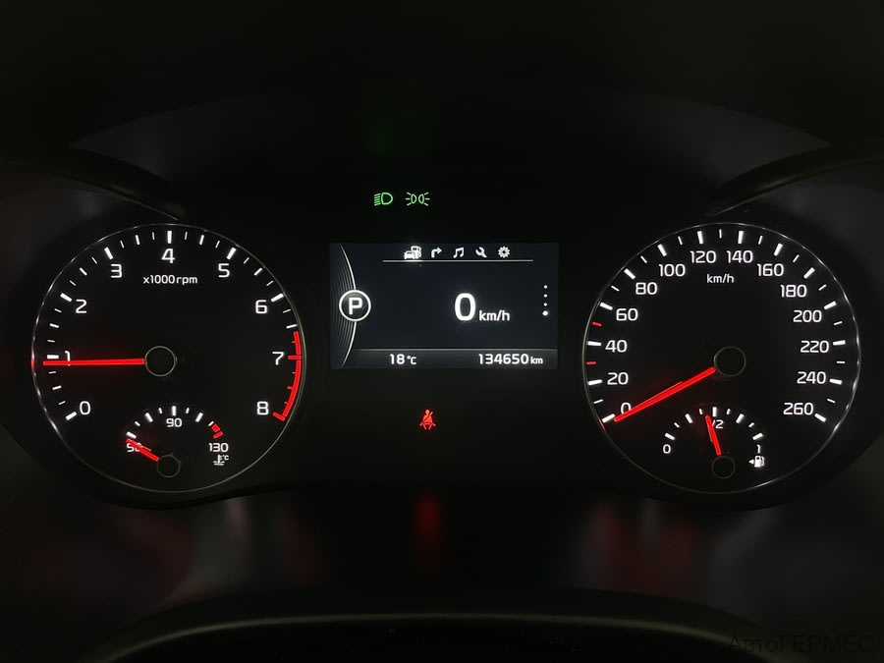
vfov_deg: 53.1
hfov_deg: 67.3
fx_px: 664
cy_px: 332
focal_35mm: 26
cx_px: 442
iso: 400
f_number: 1.6
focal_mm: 4.2
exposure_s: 1/50
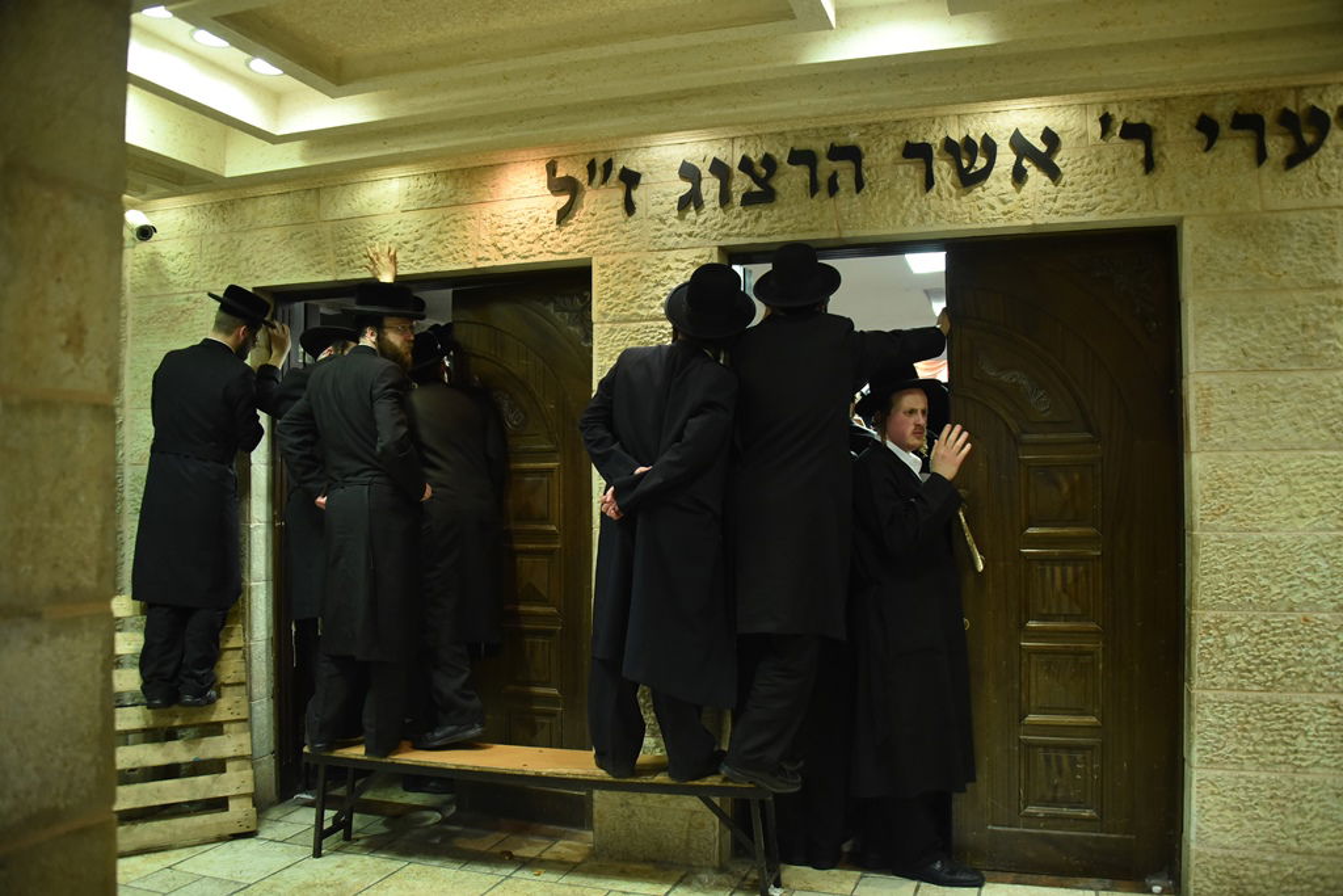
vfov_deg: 46.4
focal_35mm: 28
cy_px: 448
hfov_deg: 65.5
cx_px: 672
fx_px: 1045
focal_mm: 28
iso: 4000
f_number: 4.5
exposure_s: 1/50
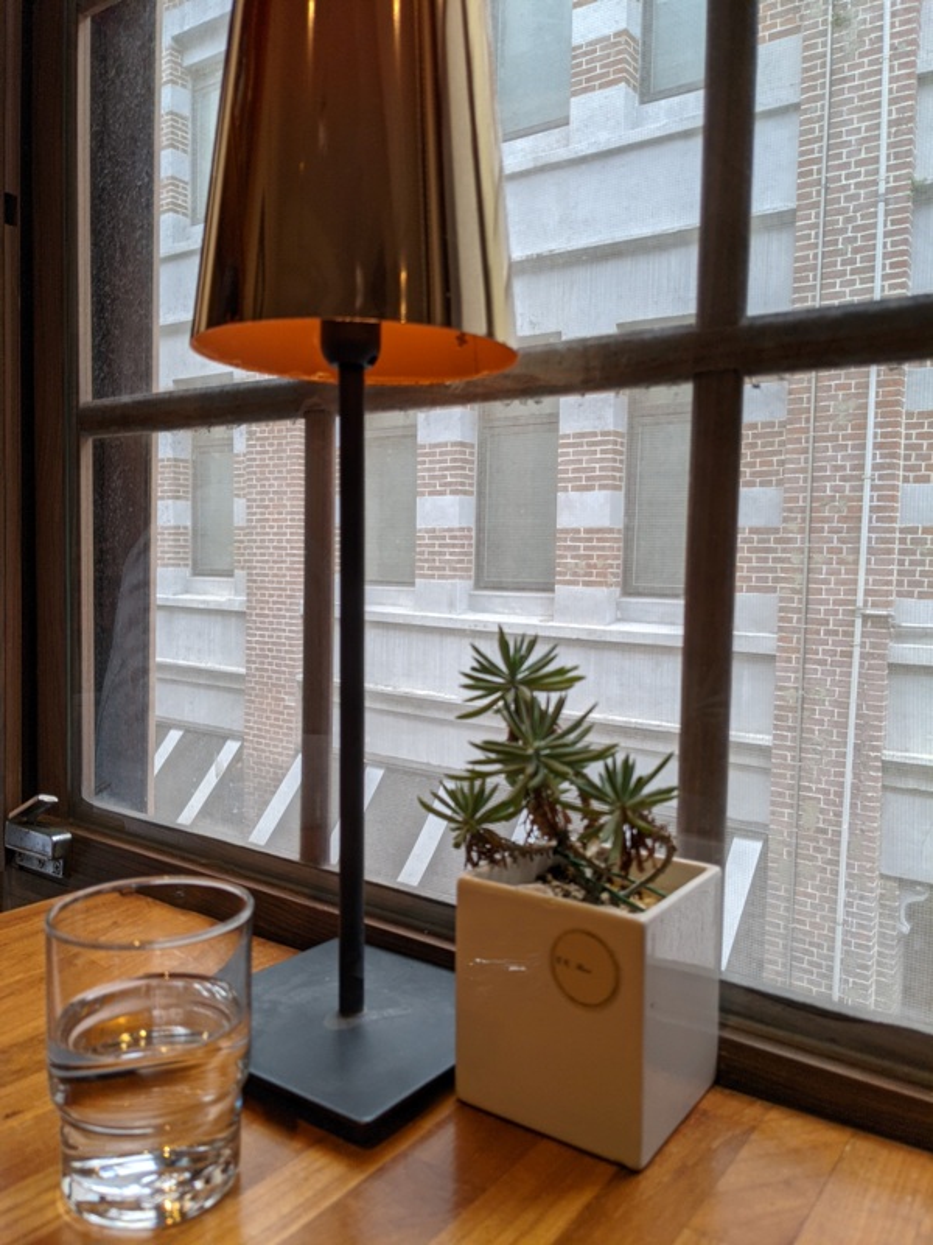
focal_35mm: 27
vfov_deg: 65.3
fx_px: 970
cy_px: 622
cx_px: 466
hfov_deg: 51.4
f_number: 1.73
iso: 52
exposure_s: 1/186
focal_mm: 4.38
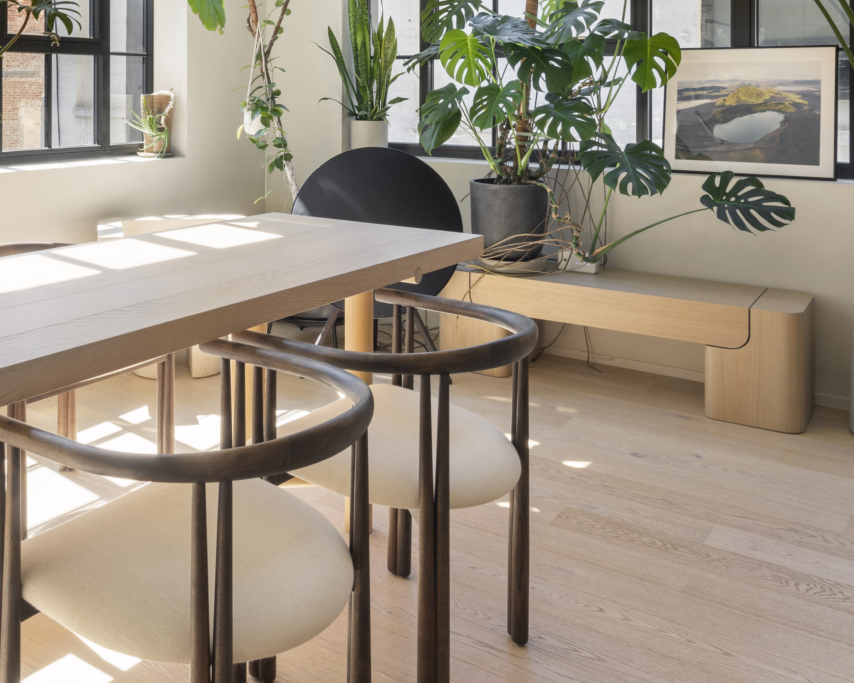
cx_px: 248
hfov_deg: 46.7
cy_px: 125
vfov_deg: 37.6
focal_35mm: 38
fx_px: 961
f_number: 13
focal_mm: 15
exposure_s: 1/3
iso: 100
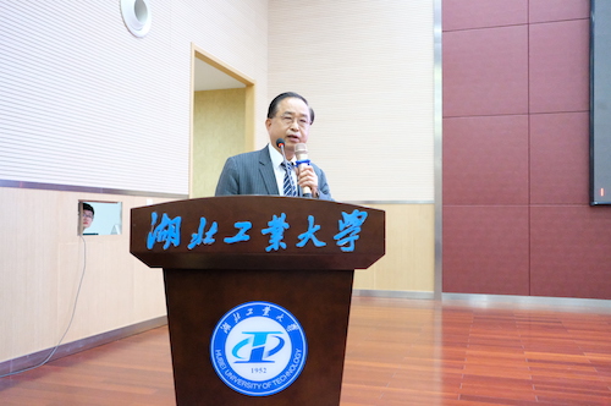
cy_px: 203
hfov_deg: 54.5
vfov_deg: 37.8
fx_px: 593
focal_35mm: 35
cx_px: 306
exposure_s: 1/500
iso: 12800
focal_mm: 23
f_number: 2
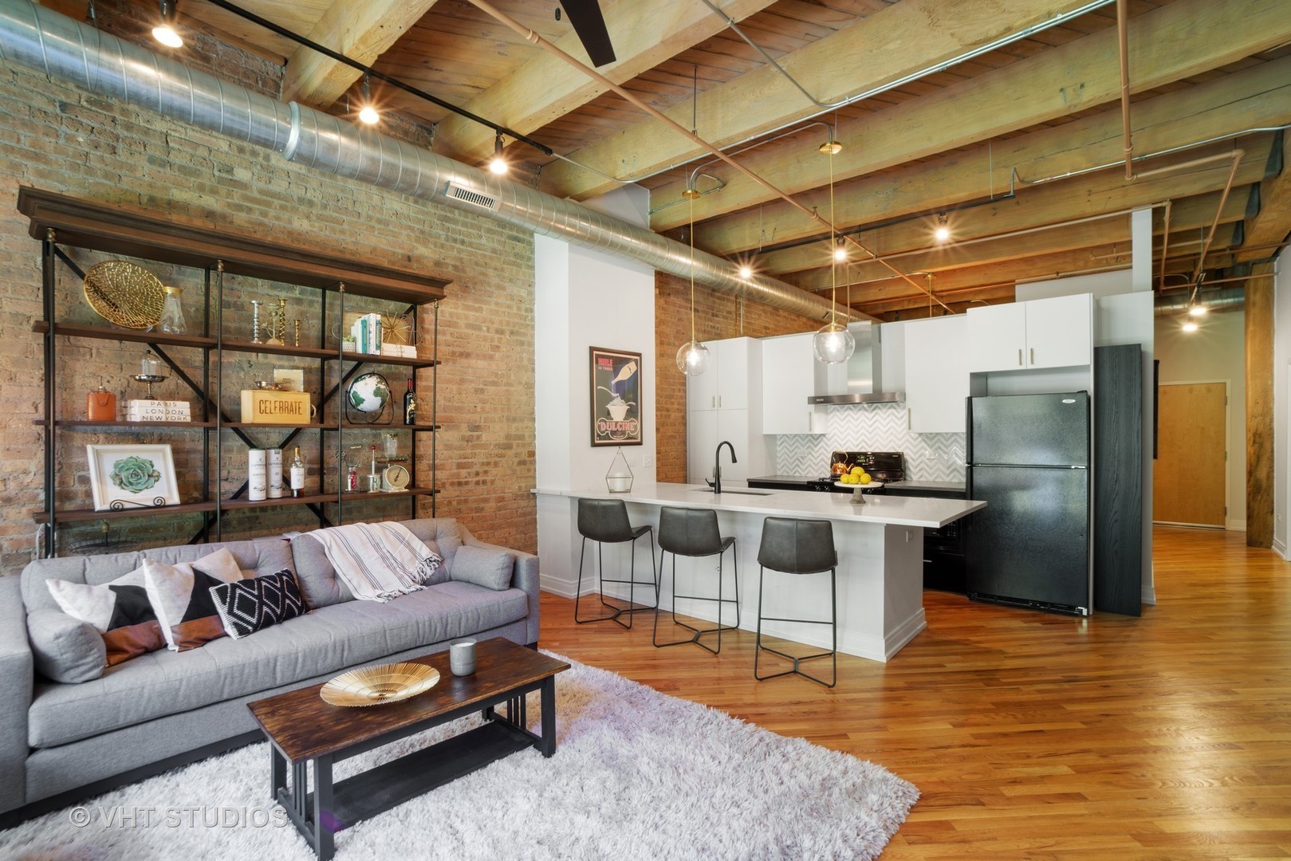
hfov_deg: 100.4
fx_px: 538
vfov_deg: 77.3
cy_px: 430
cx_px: 646
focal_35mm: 15
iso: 100
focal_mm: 15
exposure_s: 15
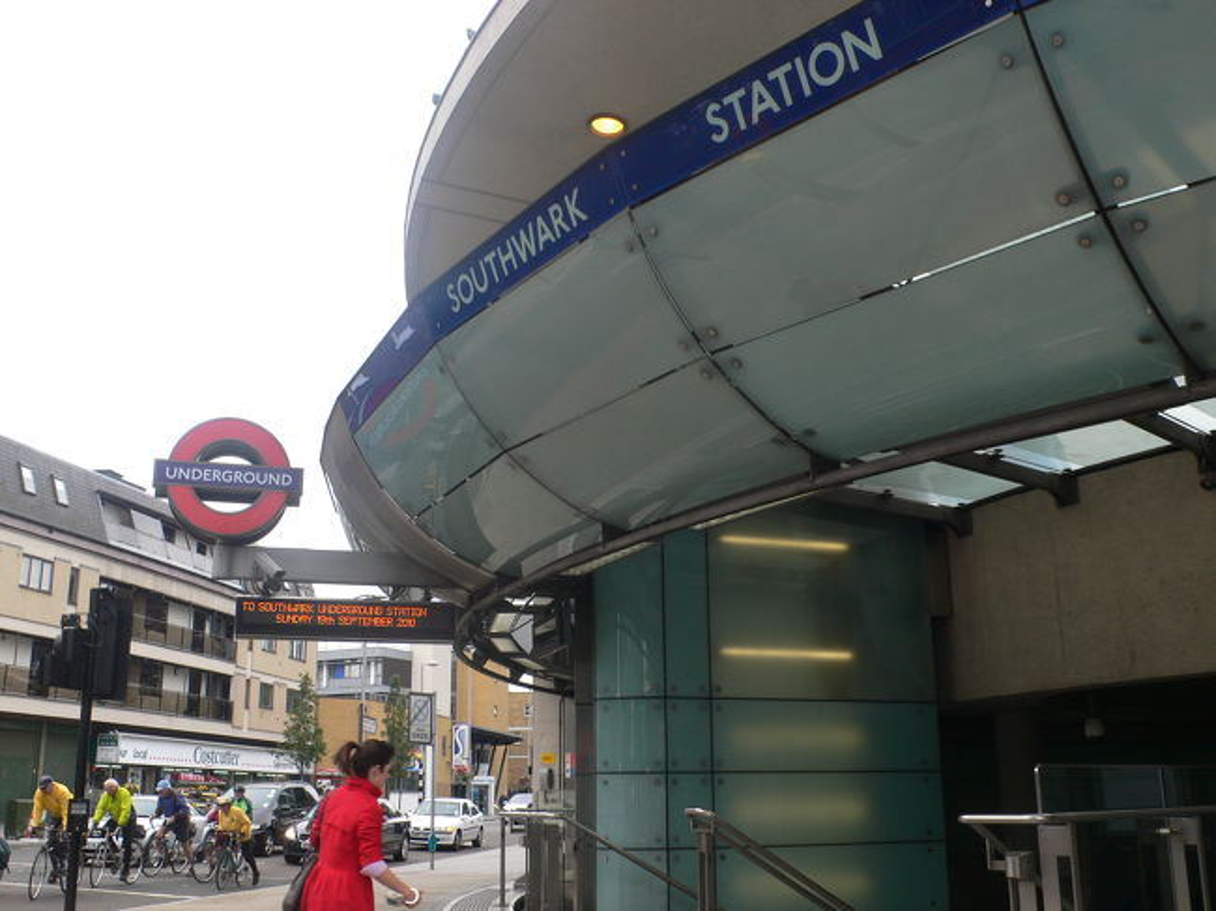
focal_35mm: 34
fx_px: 1194
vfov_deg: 41.8
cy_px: 456
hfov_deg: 54.0
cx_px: 608
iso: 80
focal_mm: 6.3
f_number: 4
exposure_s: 1/125
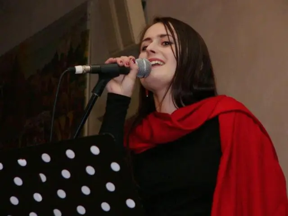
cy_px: 108
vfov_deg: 7.5
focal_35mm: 199
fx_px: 1656
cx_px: 144
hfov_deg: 9.9
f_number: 2.8
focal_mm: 33.1
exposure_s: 1/60
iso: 100
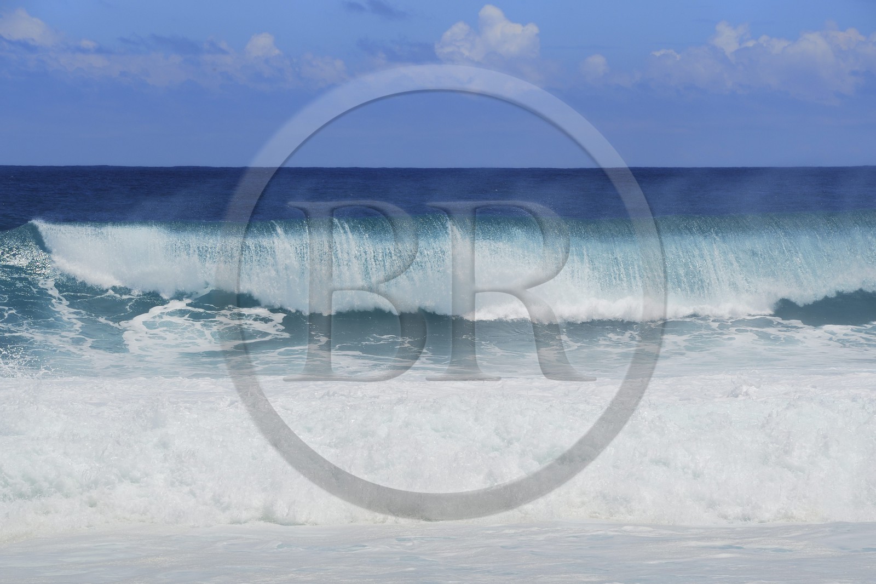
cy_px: 292
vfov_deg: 6.9
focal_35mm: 200
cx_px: 438
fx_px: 4865
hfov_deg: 10.3
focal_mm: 200
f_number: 14
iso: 200
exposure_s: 1/400
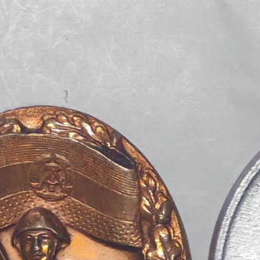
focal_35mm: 233
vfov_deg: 7.5
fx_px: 1980
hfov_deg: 7.5
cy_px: 252
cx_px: 229
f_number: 1.95
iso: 800
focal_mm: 5.52
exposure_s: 1/50
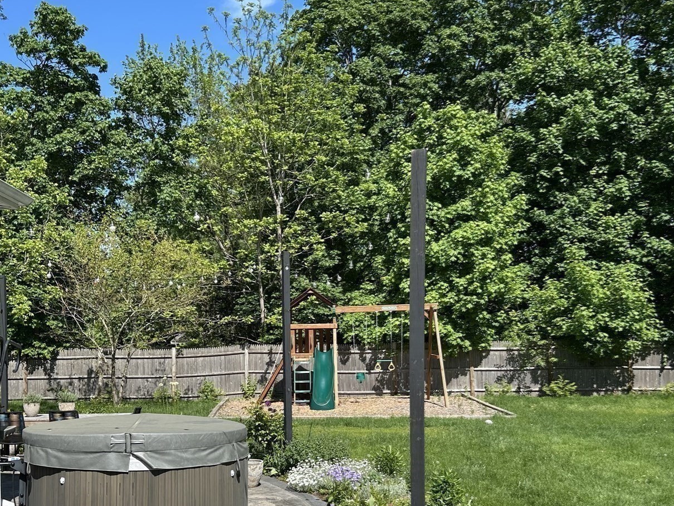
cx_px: 285
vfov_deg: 32.6
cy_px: 345
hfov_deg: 42.8
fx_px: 857
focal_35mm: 44
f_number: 1.5
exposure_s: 1/2915
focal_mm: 5.7
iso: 50
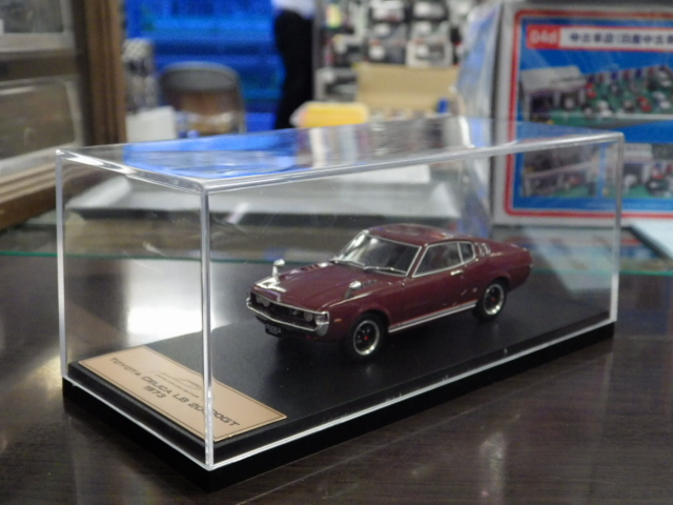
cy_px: 252
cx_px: 336
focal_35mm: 50
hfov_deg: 38.2
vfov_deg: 29.1
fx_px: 972
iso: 800
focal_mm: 9
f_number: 3.8
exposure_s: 1/50
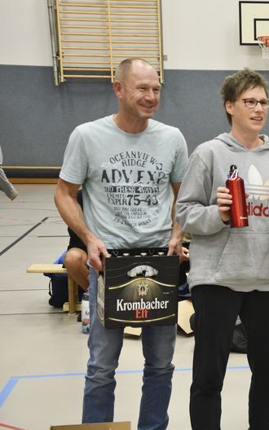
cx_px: 320
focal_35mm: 88
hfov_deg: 14.4
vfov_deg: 23.6
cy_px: 215
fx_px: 1032
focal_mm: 38
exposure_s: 1/125
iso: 2000
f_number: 4
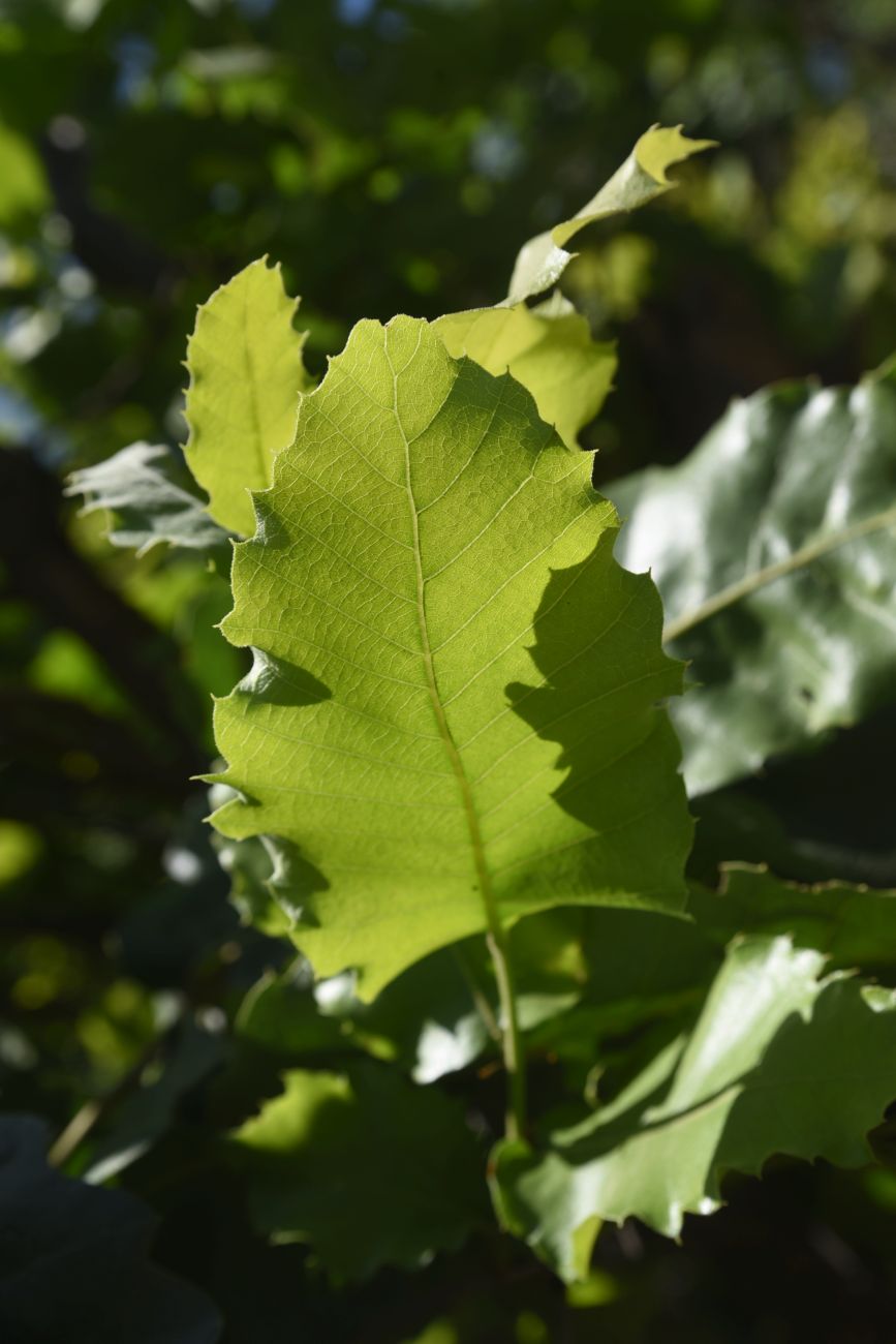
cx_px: 448
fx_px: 2090
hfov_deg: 24.2
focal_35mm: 56
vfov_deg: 35.6
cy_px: 672
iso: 100
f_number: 8
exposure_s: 1/320
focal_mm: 56
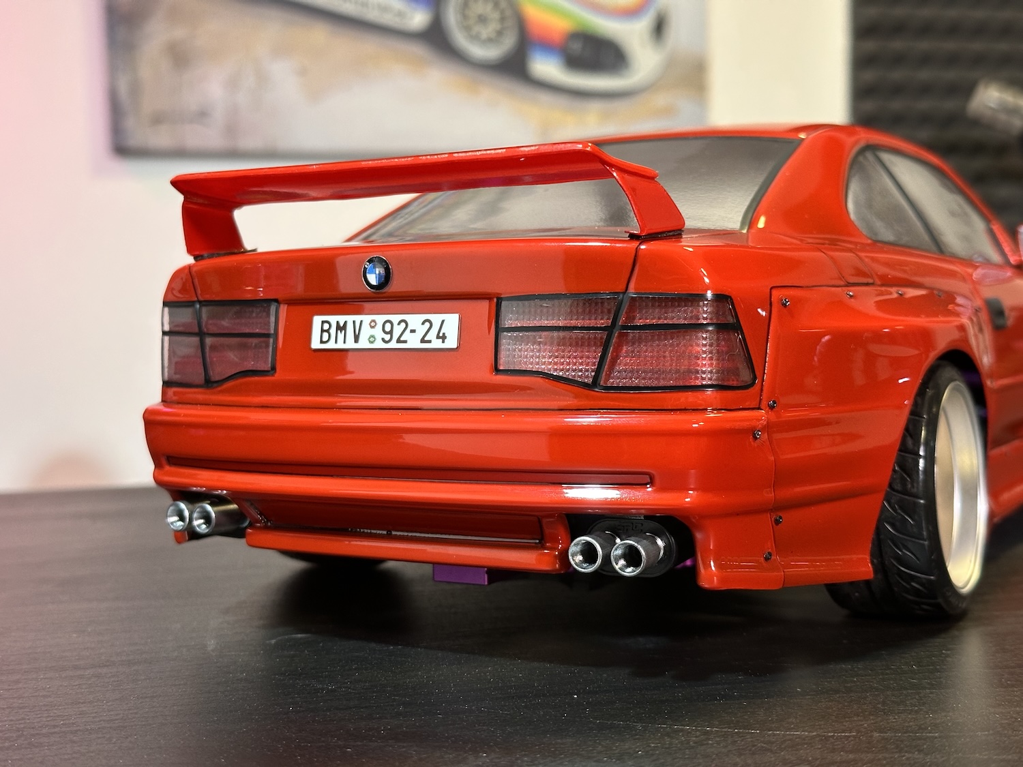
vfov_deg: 30.3
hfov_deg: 39.7
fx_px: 1419
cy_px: 384
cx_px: 512
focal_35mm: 48
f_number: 1.78
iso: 200
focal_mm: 6.86
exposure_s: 1/33
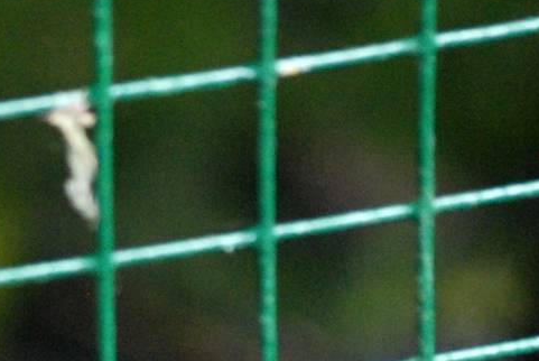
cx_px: 149
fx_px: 7480
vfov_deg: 2.8
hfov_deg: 4.1
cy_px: 585
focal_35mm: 499
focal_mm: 100
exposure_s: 1/250
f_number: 4.2
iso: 1600
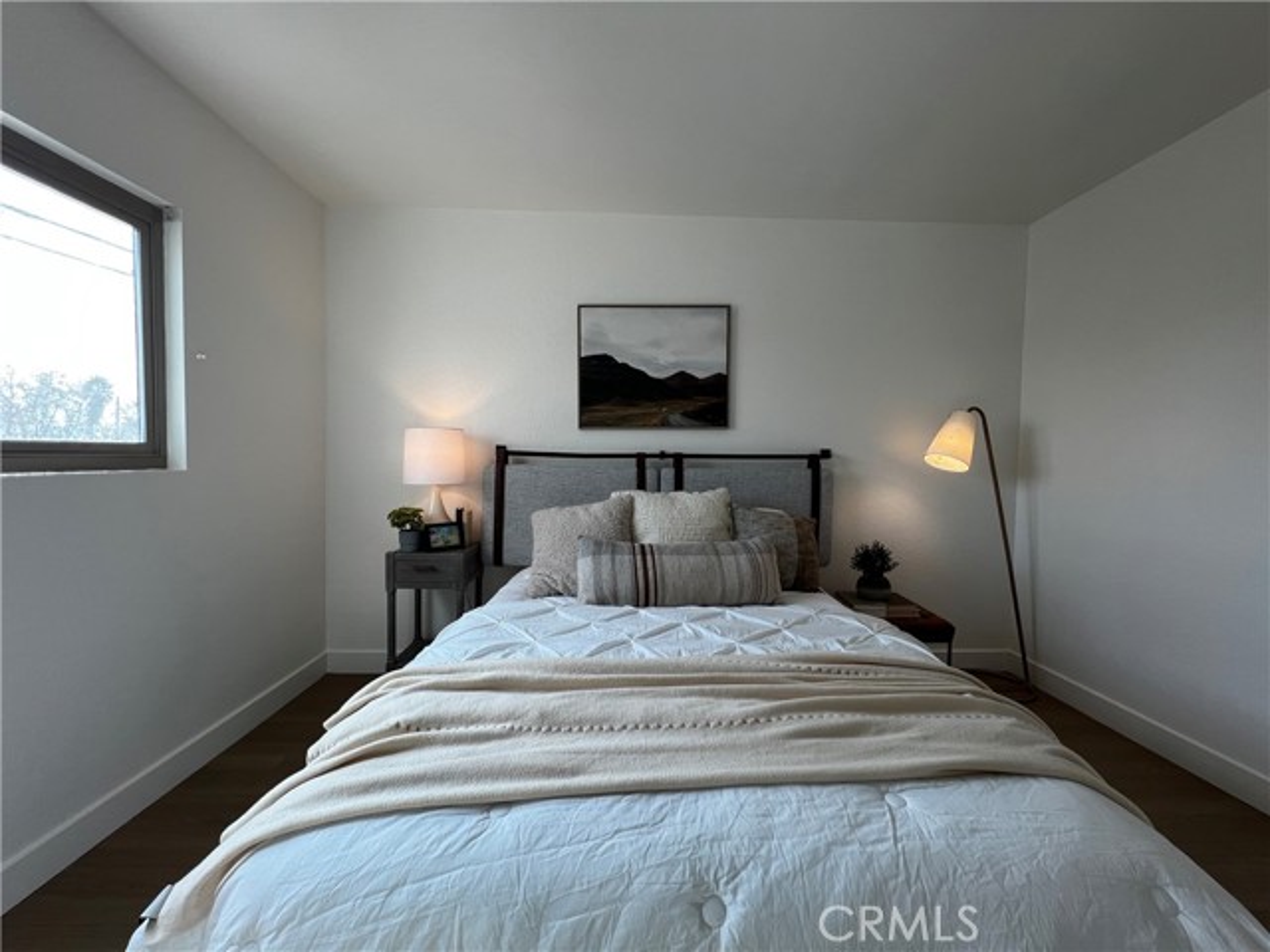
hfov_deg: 106.2
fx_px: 477
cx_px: 635
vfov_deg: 89.9
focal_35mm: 13
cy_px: 476
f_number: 1.8
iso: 40
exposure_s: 1/120
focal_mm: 1.57
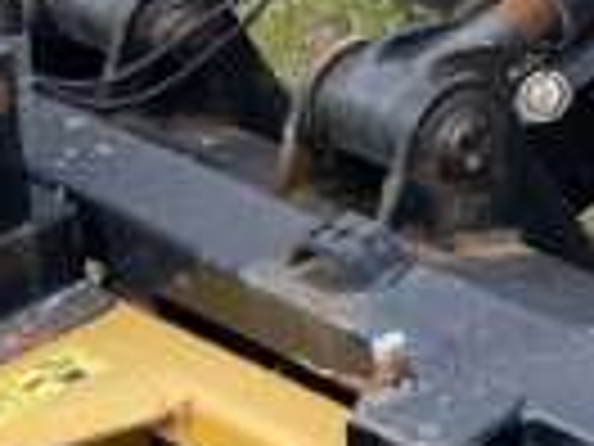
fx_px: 2694
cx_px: 1606
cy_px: -842
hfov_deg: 10.2
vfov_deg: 8.2
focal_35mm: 157
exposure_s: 1/910
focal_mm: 4.2
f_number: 1.6
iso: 32
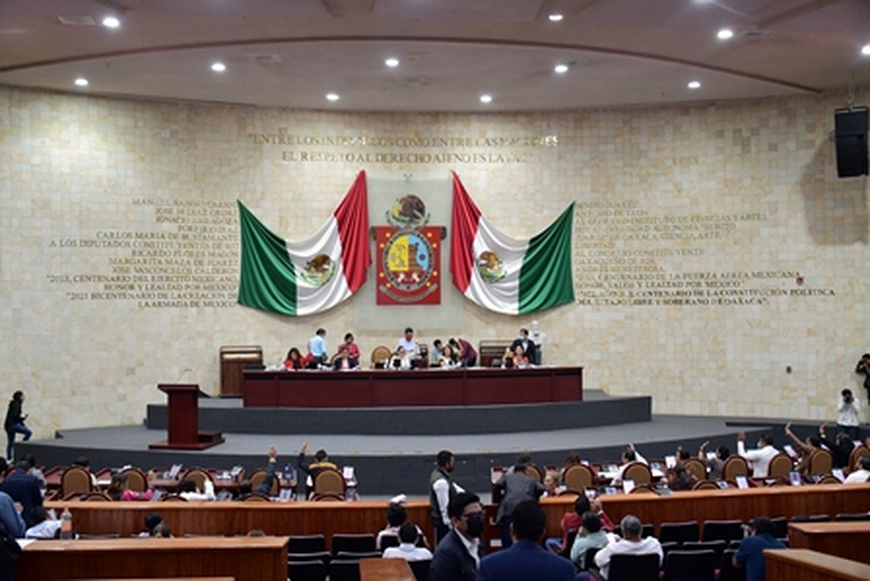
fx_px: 943
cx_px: 435
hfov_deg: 49.5
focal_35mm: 39
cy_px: 290
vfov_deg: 34.2
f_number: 3.8
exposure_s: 1/100
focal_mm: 26
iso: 1250
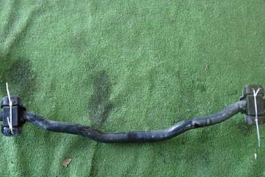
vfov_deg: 29.8
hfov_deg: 43.6
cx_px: 130
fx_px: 331
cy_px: 66
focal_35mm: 45
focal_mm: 5.05
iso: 200
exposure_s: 1/60
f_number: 2.2
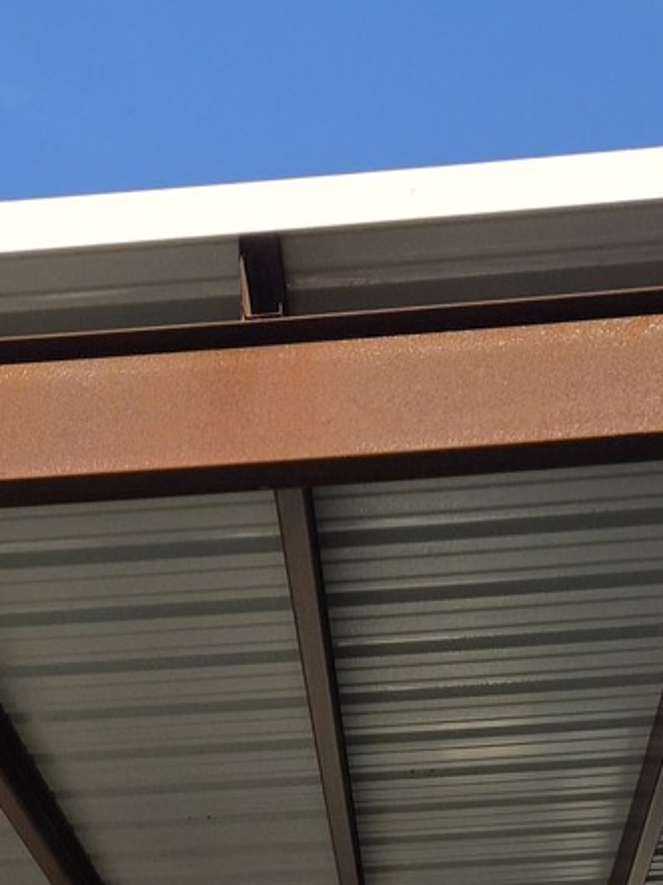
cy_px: 1325
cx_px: 357
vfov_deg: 21.7
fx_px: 1917
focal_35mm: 75
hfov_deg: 19.6
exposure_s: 1/3688
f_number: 1.8
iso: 80
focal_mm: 5.4
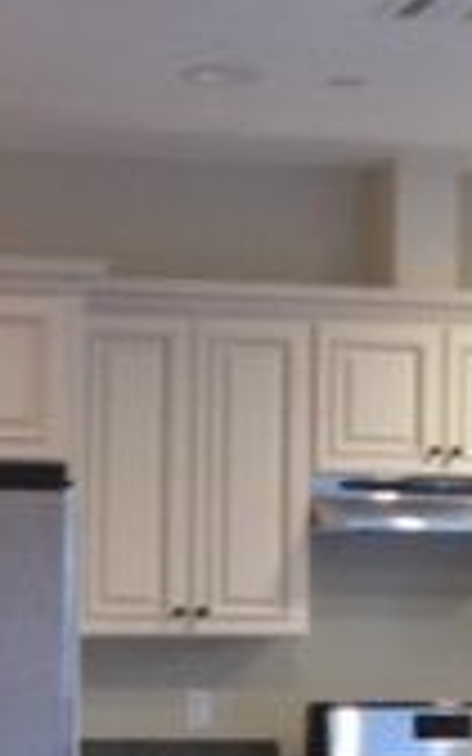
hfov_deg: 12.6
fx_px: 2140
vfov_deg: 19.9
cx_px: 139
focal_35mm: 104
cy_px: 533
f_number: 2.4
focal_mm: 4.12
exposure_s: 1/20
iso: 125
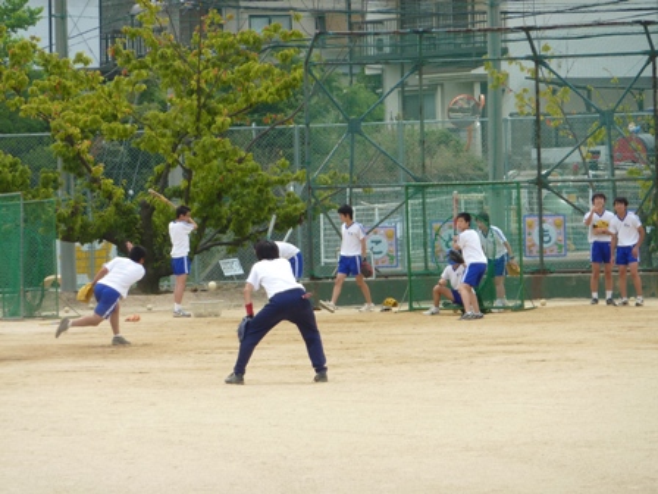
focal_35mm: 225
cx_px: 329
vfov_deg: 6.6
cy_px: 247
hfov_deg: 8.8
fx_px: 4277
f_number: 4.6
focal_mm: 37
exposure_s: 1/400
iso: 80
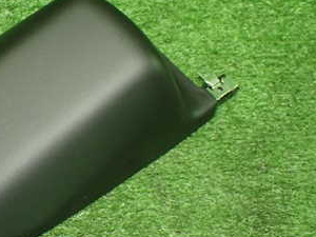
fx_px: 548
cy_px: 125
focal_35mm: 60
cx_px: 18
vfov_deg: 24.4
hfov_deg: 30.4
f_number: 2.3
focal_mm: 5.4
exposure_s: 1/80
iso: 800
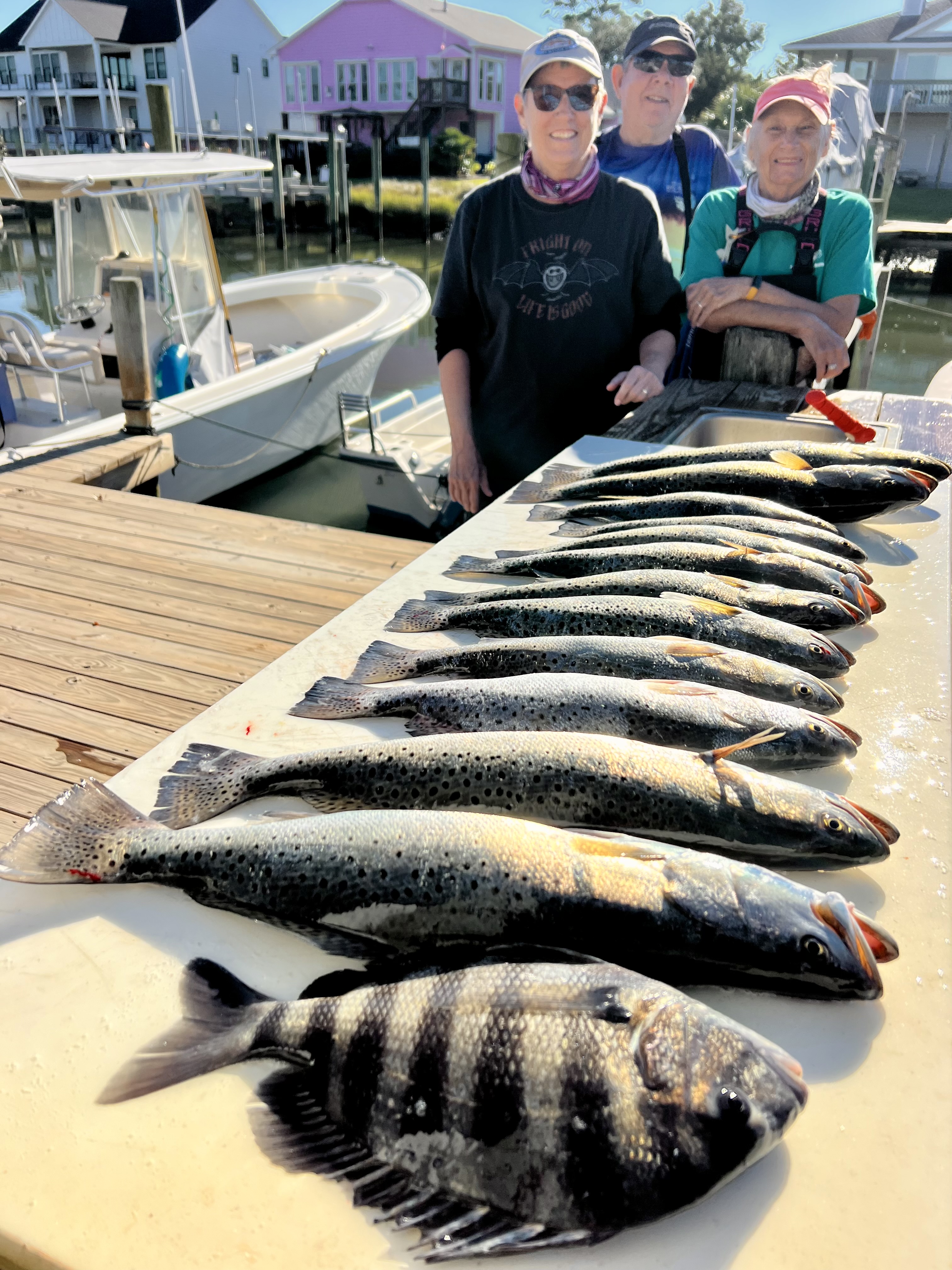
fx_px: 953
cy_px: 635
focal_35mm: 26
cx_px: 476
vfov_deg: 67.3
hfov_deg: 53.1
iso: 50
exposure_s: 1/3968
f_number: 1.5
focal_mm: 5.7
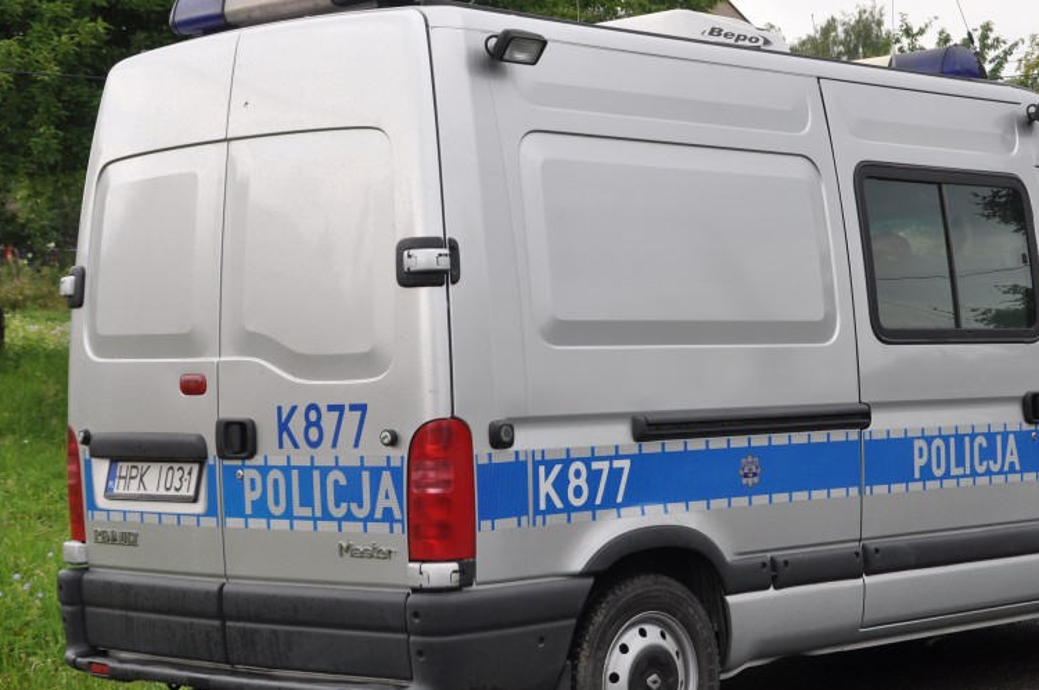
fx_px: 2191
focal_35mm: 76
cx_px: 672
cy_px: 393
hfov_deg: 26.6
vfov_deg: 17.9
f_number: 6.3
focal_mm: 38
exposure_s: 1/160
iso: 200
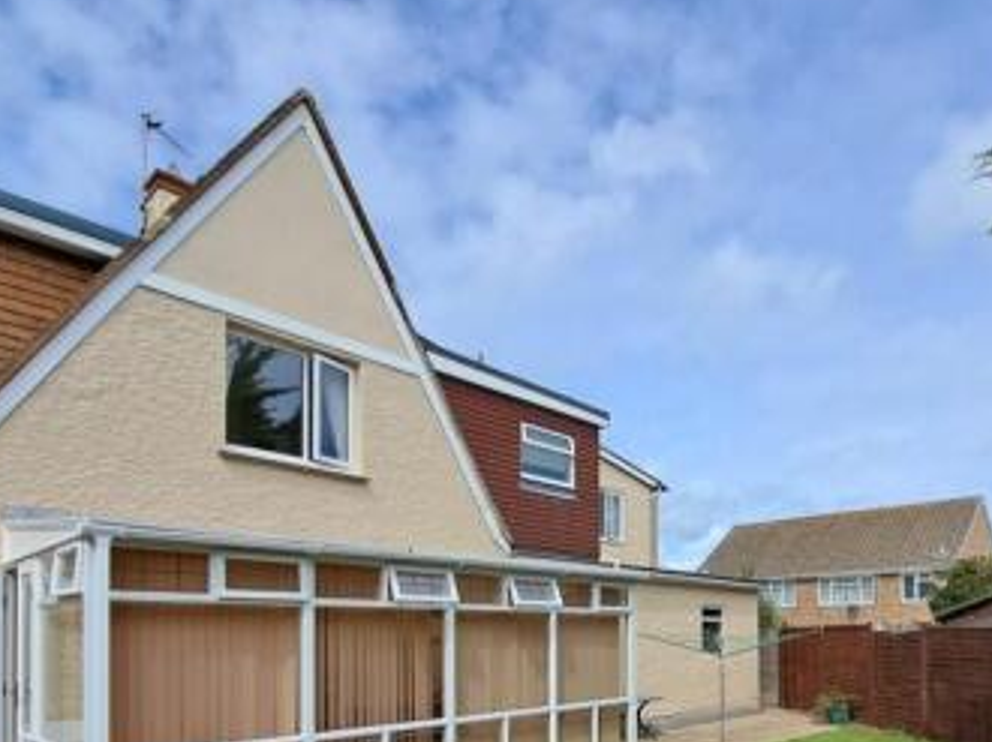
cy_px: 608
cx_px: 600
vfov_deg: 54.2
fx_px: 659
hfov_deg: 73.1
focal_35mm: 23
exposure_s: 1/1195
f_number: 2.2
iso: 50
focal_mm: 1.74
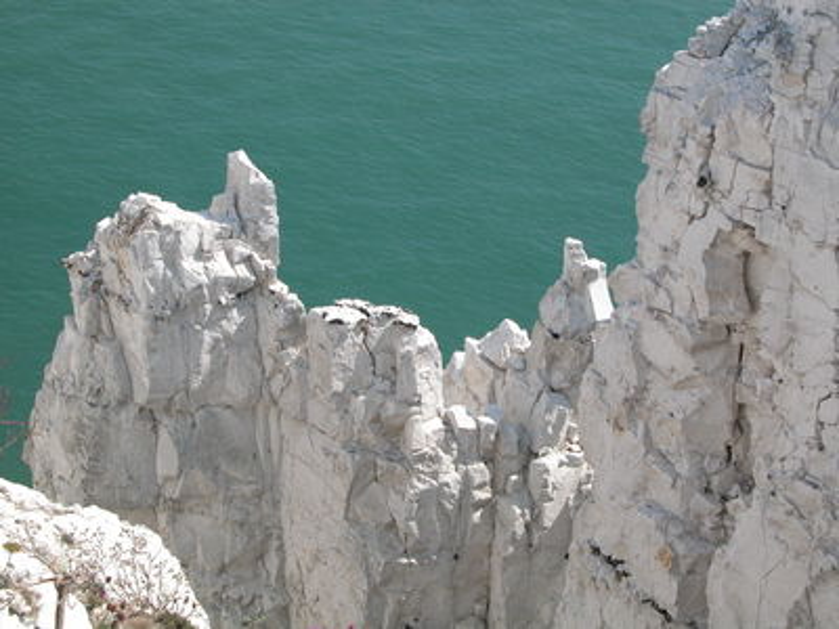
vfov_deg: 19.9
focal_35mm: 74
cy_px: 314
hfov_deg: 26.3
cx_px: 420
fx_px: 1794
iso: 100
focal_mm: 18.8
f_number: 6.7
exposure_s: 1/388
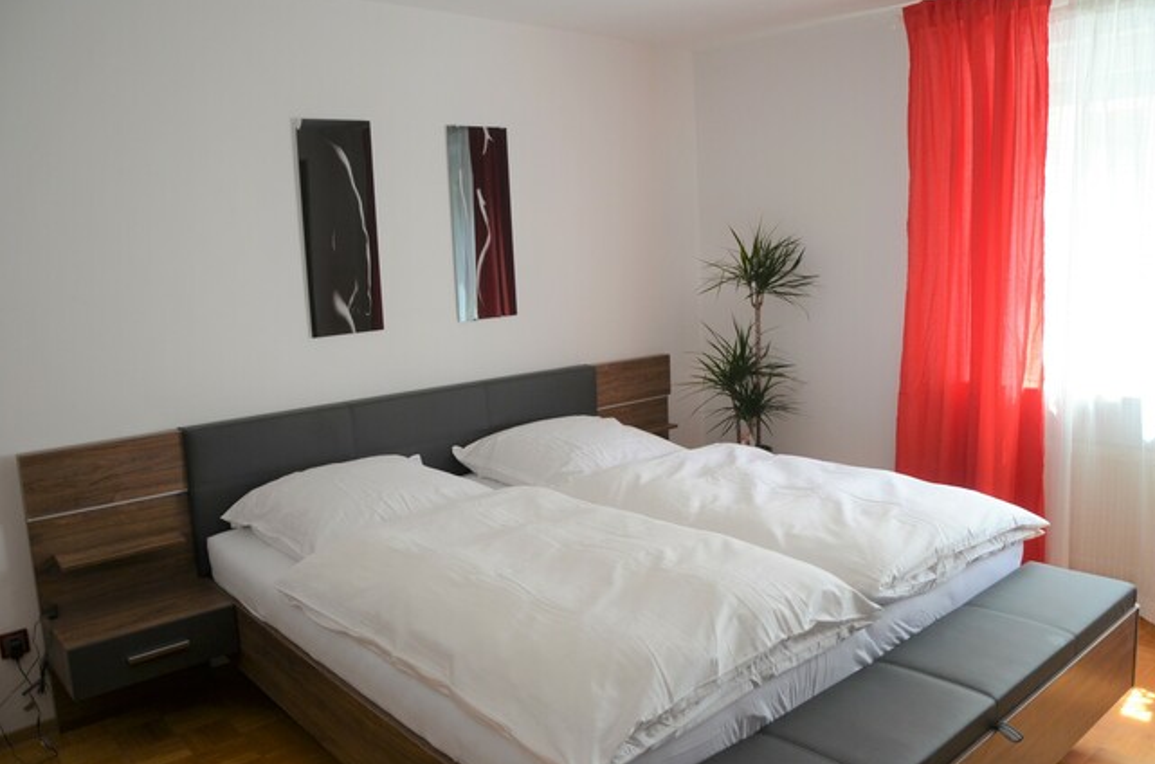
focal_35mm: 28
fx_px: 896
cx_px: 585
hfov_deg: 65.6
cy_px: 373
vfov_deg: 46.2
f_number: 4.5
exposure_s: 1/80
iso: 400
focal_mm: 18
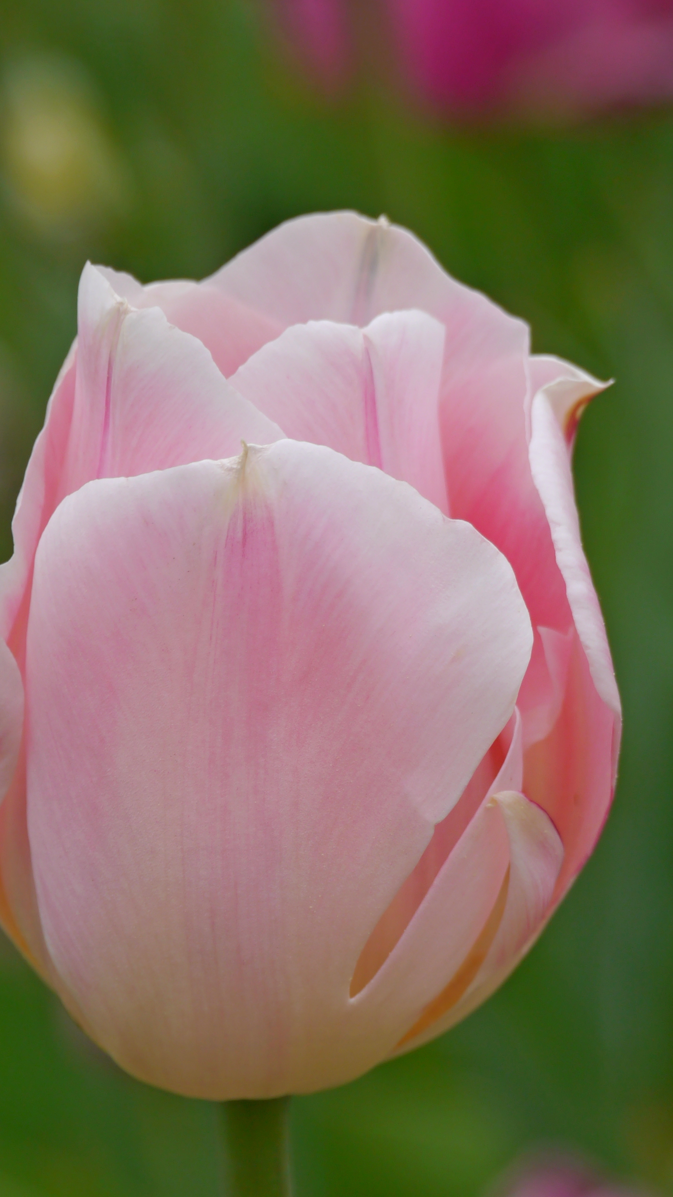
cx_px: 374
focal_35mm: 288
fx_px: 9140
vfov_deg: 7.5
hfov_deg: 4.2
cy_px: 786
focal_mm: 88
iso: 160
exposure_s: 1/400
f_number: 5.3
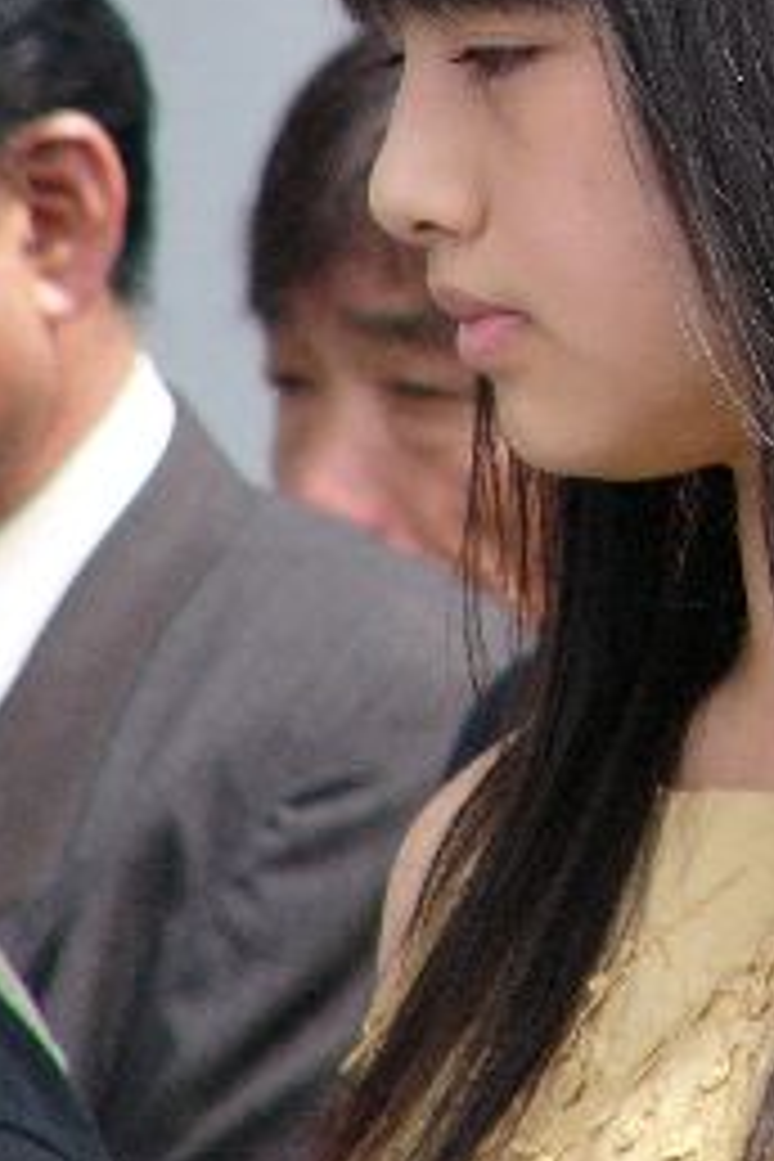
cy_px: 180
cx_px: 1287
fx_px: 31893
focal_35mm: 989
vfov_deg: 2.1
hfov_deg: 1.4
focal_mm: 63.8
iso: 100
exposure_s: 1/1000
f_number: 2.8
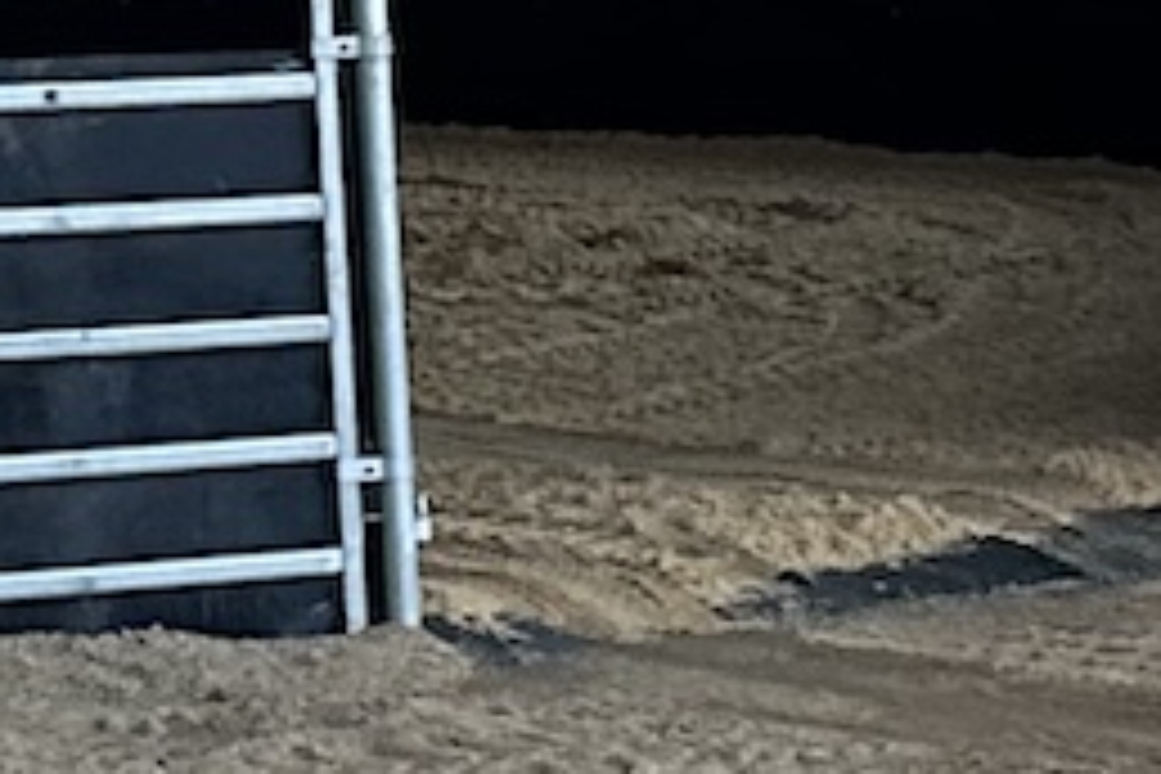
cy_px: 1066
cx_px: 1282
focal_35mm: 186
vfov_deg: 7.3
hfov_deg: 10.9
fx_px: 5998
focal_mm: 6.86
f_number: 1.78
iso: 500
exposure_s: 1/60
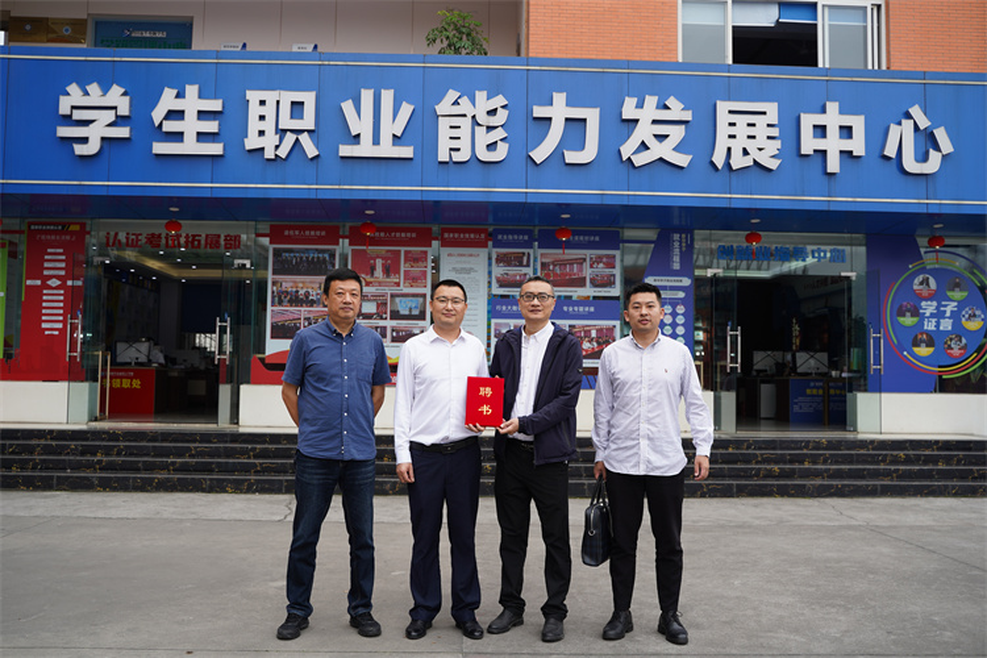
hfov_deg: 57.2
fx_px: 905
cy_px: 329
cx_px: 494
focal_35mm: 33
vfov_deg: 40.0
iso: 100
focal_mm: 33
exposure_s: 1/320
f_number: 4
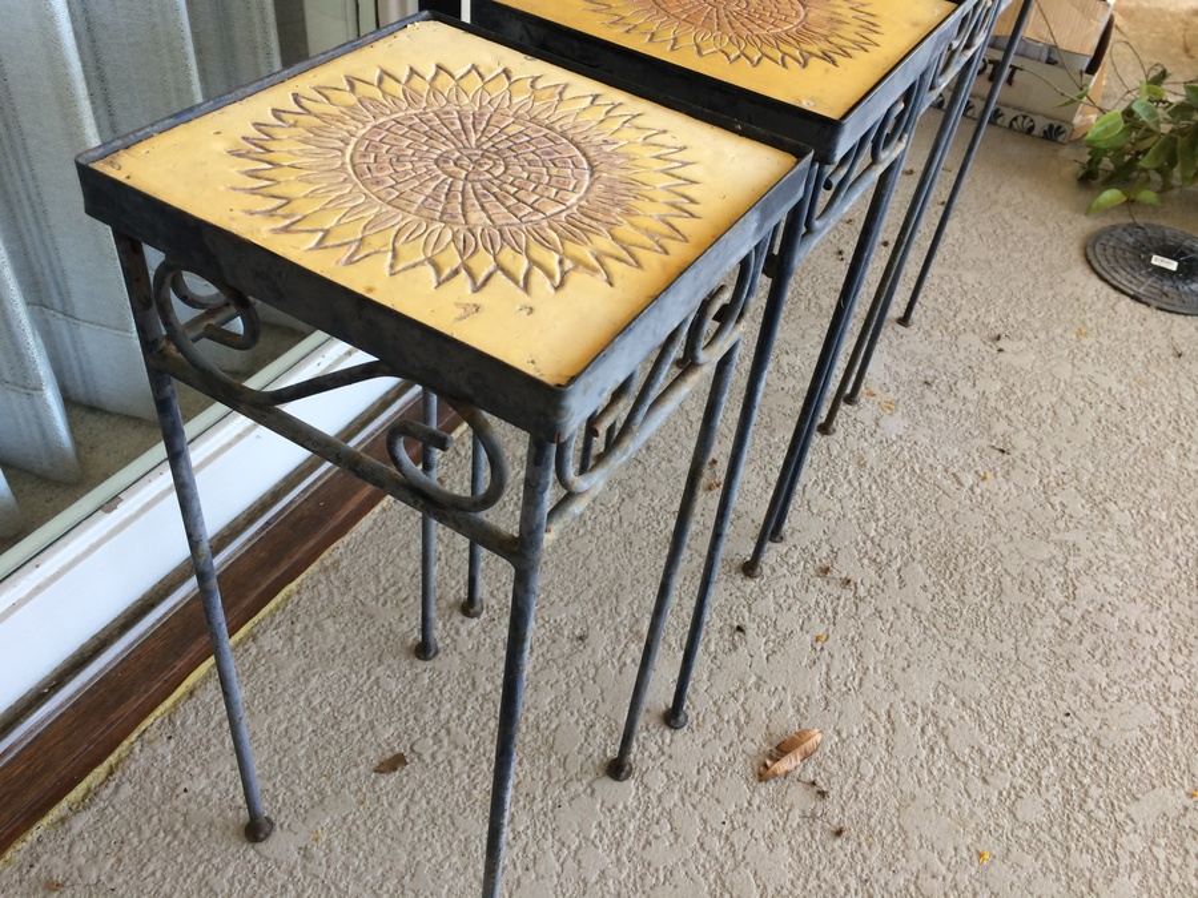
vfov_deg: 46.8
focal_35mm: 30
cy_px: 449
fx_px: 1038
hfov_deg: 60.0
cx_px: 599
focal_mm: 4.12
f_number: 2.2
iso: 40
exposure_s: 1/40
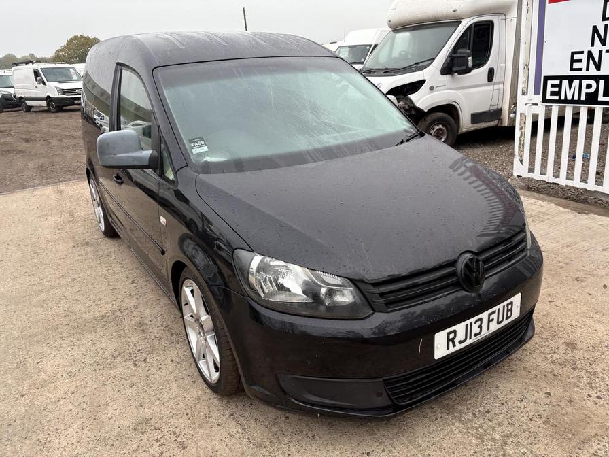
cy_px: 228
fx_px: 457
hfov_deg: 67.3
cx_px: 304
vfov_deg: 53.1
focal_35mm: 26
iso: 50
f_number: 1.6
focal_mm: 5.96
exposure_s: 1/485
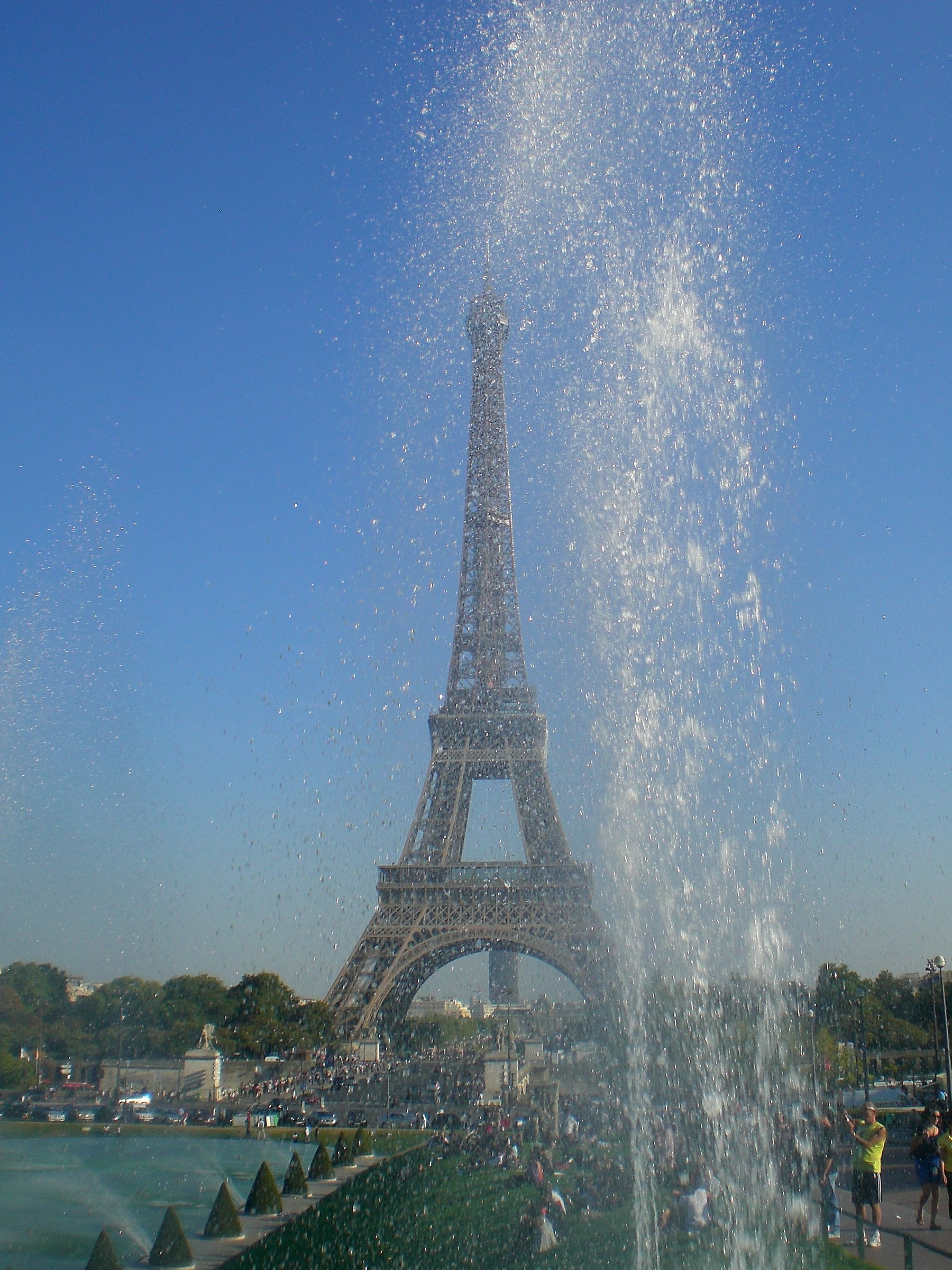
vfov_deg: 49.0
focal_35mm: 38
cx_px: 476
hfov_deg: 37.7
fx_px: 1393
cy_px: 635
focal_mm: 6.3
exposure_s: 1/500
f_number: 4.4
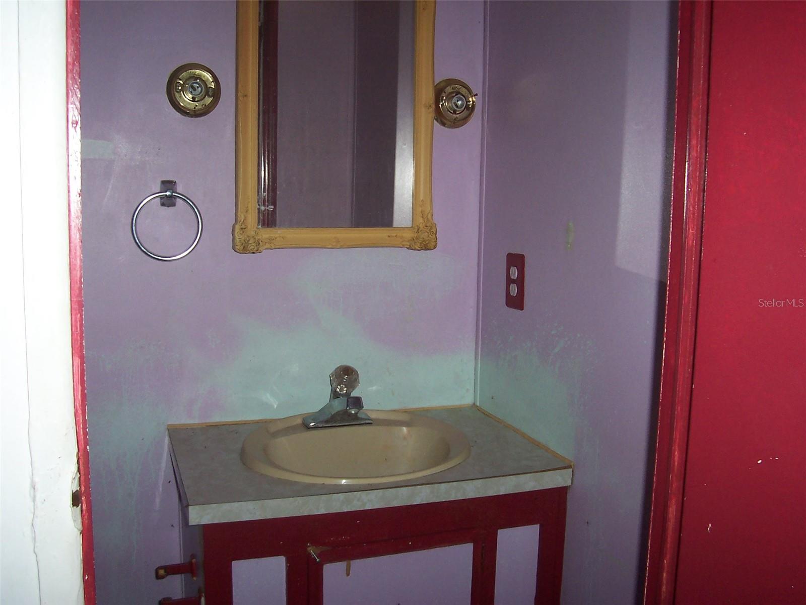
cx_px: 403
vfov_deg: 38.7
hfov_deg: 50.1
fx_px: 862
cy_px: 302
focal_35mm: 37
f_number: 2.8
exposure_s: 1/60
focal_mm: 5.6
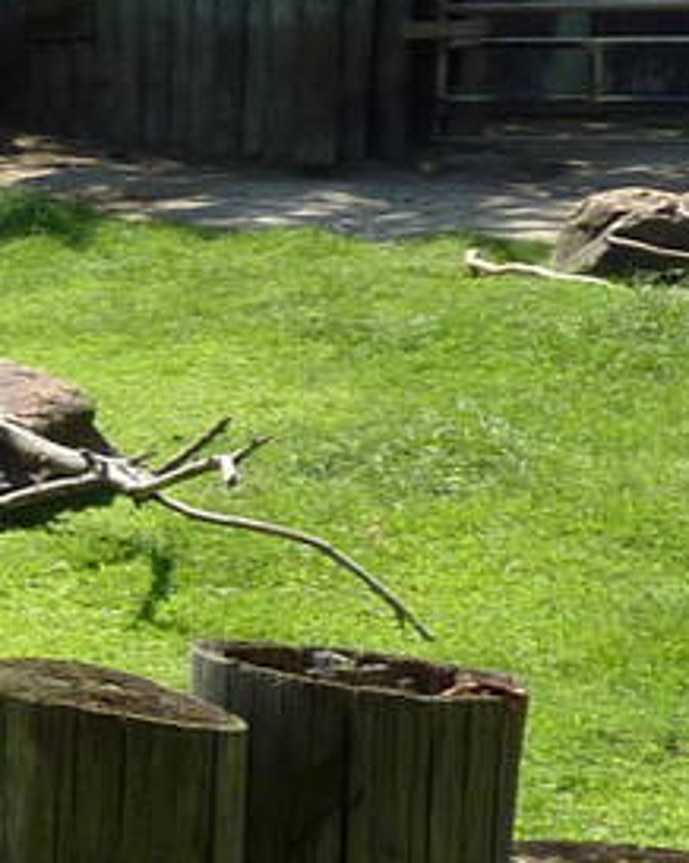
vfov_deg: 13.5
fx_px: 3649
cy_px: 487
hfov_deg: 8.6
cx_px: -1517
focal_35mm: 143
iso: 100
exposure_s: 1/500
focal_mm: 4.1
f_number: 3.3
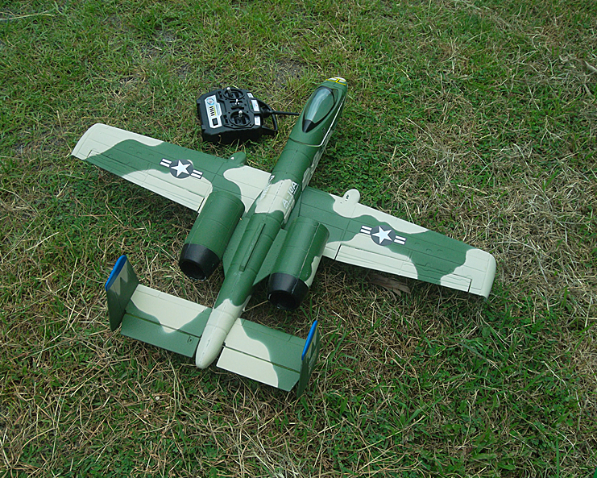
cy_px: 238
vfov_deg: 38.2
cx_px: 292
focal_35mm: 39
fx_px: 689
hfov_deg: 46.8
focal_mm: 6.6
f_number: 4
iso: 80
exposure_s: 1/250
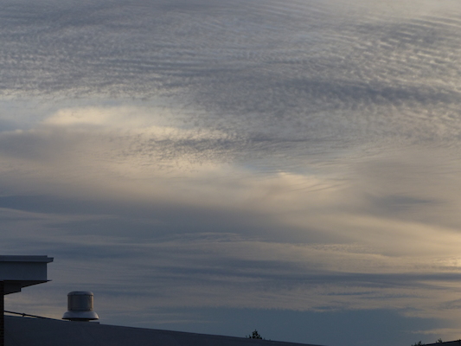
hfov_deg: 8.7
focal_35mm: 228
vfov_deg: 6.5
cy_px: 173
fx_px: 3037
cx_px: 230
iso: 100
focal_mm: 41.1
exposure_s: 1/400
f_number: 4
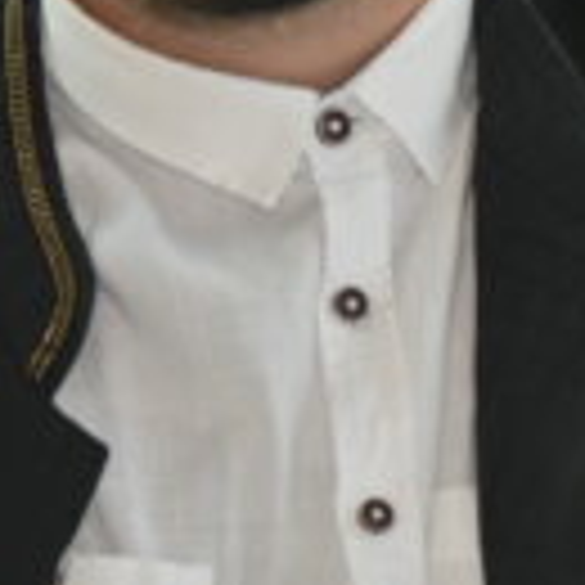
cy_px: 133
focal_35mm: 301
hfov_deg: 5.6
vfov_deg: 5.8
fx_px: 5755
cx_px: 1364
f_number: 5.3
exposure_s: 1/60
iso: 250
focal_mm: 45
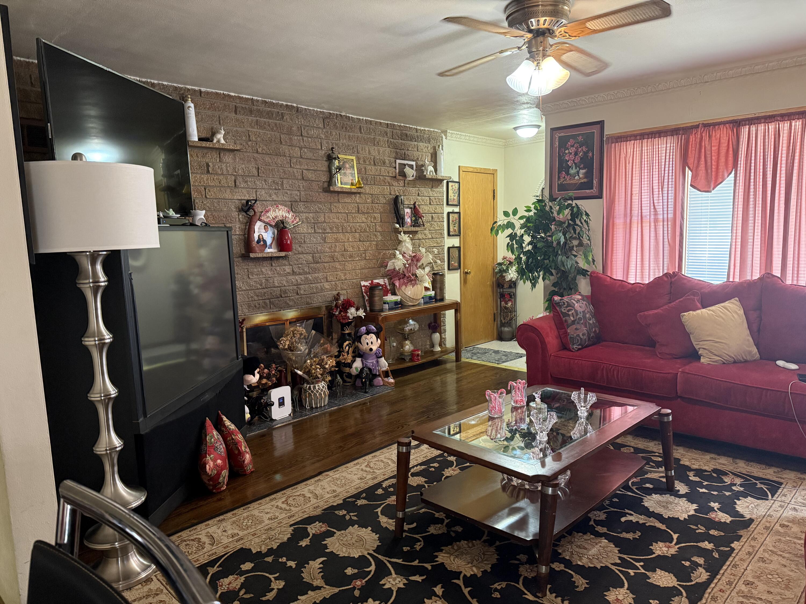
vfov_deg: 56.8
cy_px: 302
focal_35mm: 24
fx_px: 559
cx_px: 403
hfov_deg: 71.6
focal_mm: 6.76
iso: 640
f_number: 1.78
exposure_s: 1/60
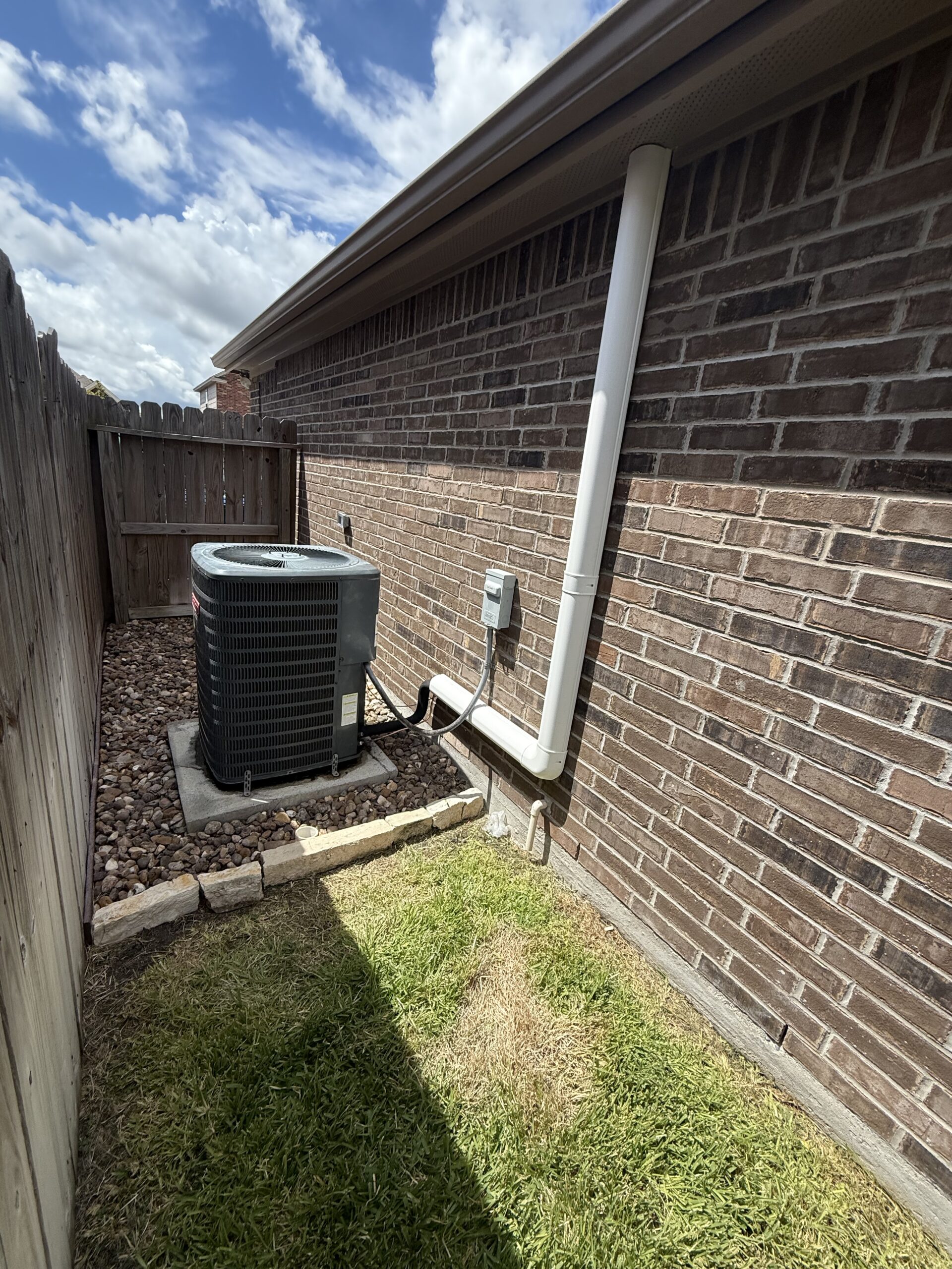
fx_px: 513
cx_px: 476
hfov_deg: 85.7
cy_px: 634
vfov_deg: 102.1
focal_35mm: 14
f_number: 2.2
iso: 80
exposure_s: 1/2717
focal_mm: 2.22
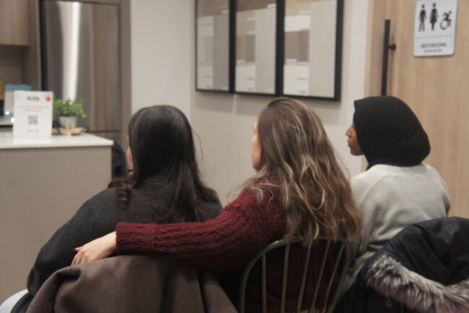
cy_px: 156
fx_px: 742
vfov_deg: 23.8
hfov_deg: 35.1
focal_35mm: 57
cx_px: 234
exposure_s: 1/80
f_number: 4.5
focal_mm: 38
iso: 1600
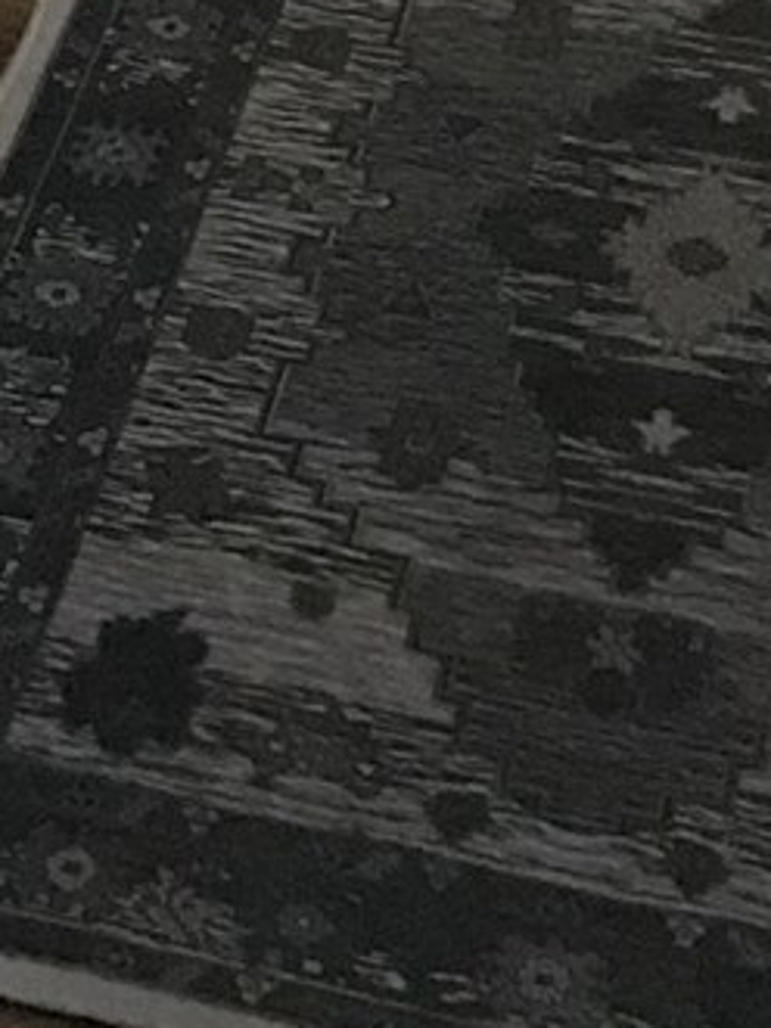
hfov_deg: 7.2
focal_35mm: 195
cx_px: -970
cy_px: -1975
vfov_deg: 8.6
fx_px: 5795
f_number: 1.8
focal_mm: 3.99
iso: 100
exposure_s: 1/12
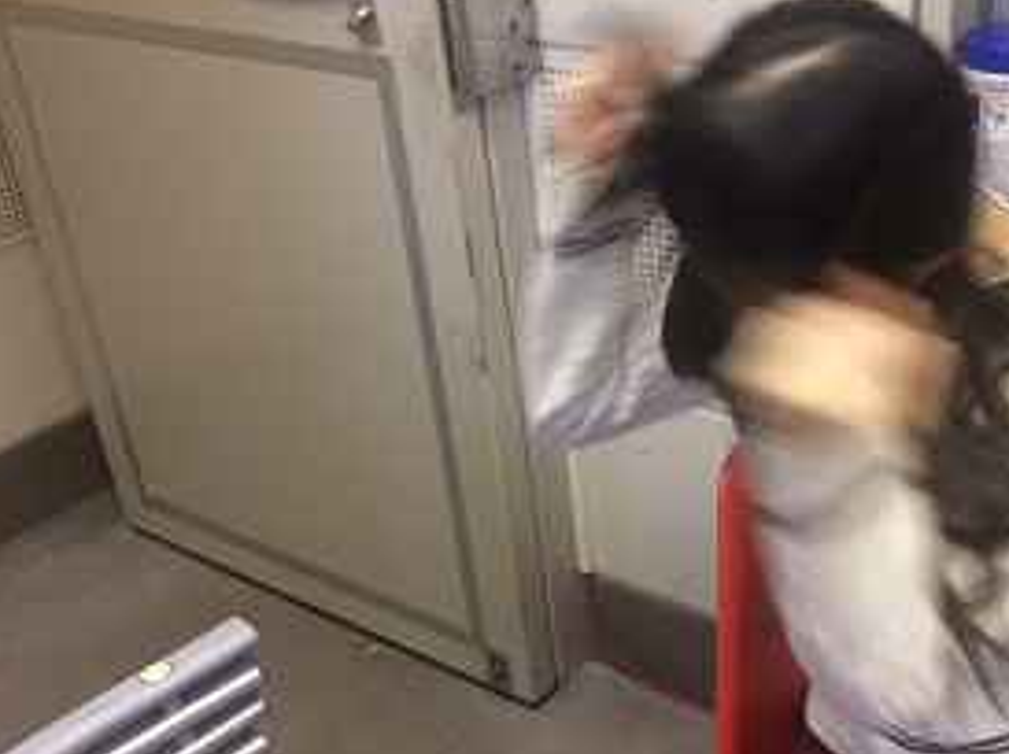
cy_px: 394
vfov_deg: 33.5
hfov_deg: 43.0
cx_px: 711
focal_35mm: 43
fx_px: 1252
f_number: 2.2
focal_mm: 4.15
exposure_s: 1/33
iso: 125
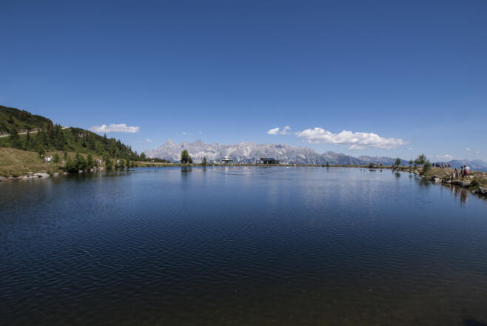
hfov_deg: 94.9
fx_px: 223
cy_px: 163
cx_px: 244
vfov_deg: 72.2
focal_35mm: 16
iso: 100
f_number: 11
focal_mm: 11
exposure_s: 1/125
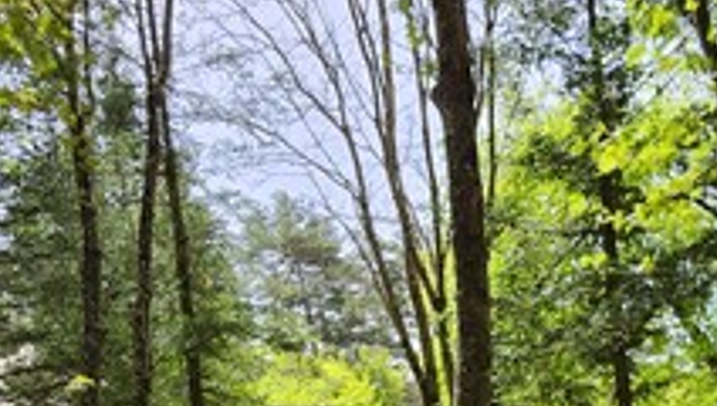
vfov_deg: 26.1
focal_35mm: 40
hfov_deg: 49.6
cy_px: 508
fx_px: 762
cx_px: 470
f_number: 2.2
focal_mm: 2.2
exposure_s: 1/529
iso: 50
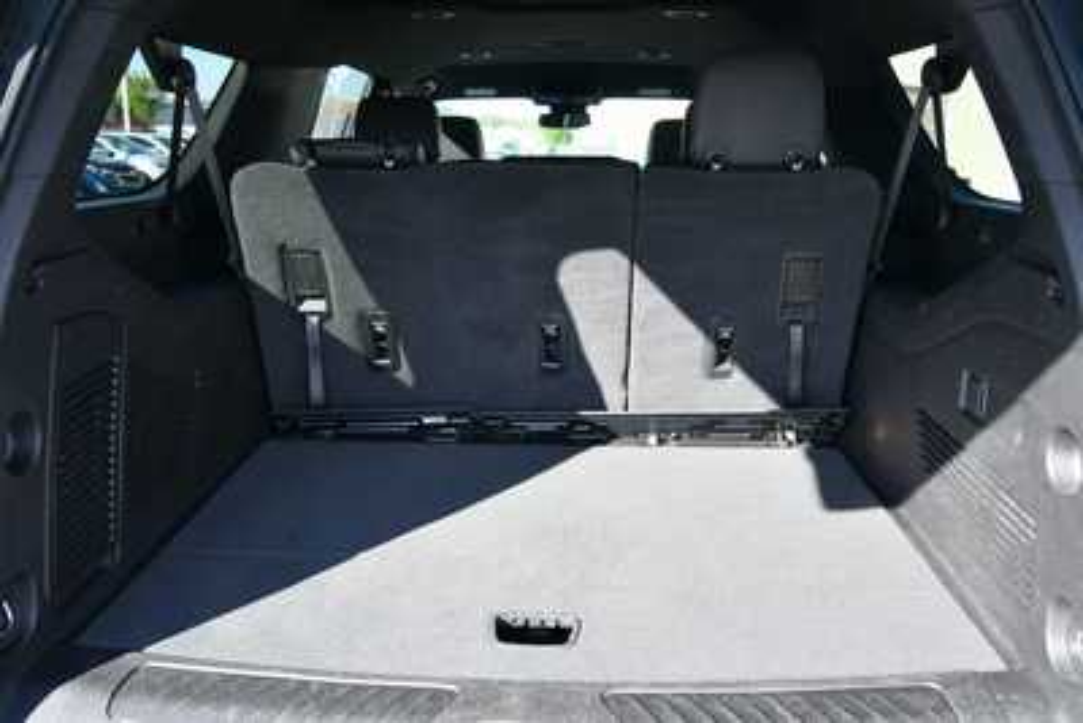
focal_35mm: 30
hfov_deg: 61.9
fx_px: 903
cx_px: 542
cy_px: 362
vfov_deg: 43.6
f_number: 5.6
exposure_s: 1/250
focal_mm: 20
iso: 400
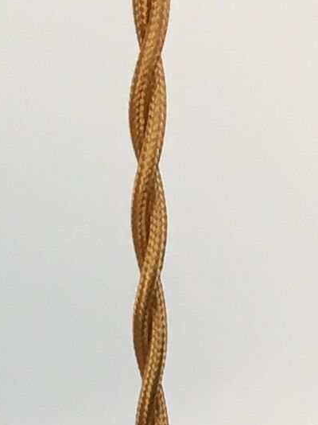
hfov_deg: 6.7
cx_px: 459
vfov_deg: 8.0
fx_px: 2685
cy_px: 1194
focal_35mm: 219
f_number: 2.2
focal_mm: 4.15
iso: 25
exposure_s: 1/33
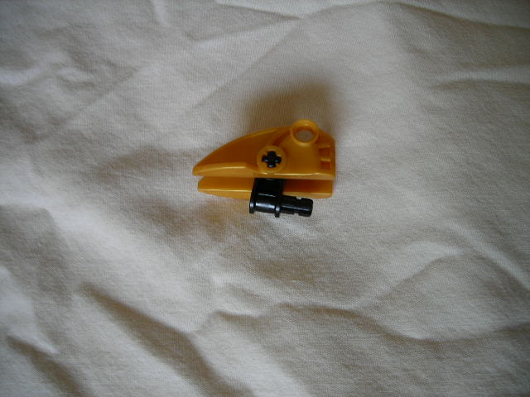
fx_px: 582
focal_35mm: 38
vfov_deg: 37.7
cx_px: 265
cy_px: 198
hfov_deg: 49.0
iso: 50
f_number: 3.2
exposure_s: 1/31.5
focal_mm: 6.3
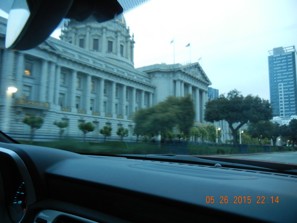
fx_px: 257
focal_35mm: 30
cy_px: 112
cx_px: 148
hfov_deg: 60.0
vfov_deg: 46.8
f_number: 3.5
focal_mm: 5.4
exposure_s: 1/35.8
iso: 400
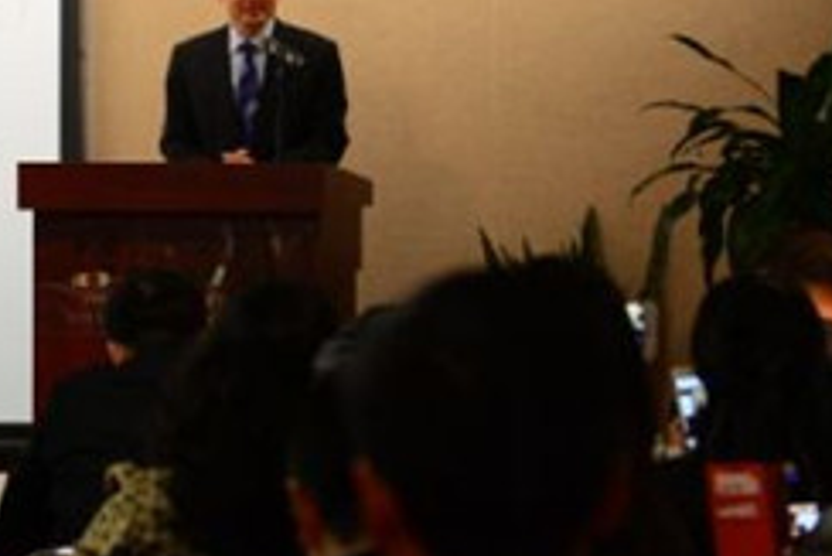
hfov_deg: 13.2
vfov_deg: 8.8
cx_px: 215
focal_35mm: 155
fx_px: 3584
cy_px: -24
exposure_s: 1/160
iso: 1250
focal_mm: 70
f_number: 2.8
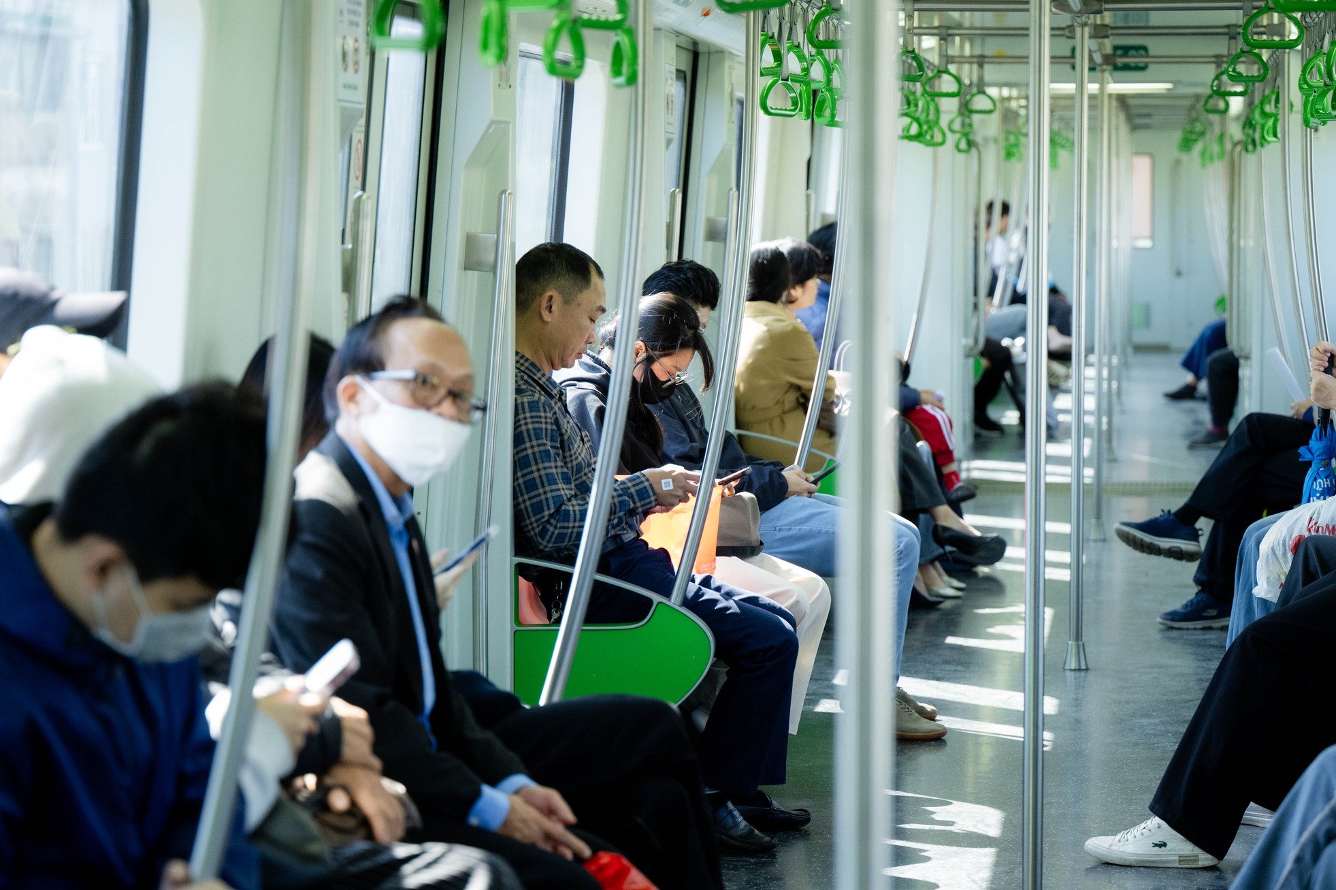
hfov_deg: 19.1
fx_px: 3969
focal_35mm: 107
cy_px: 446
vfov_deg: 12.8
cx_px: 662
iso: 1000
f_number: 2.8
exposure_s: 1/250
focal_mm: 70
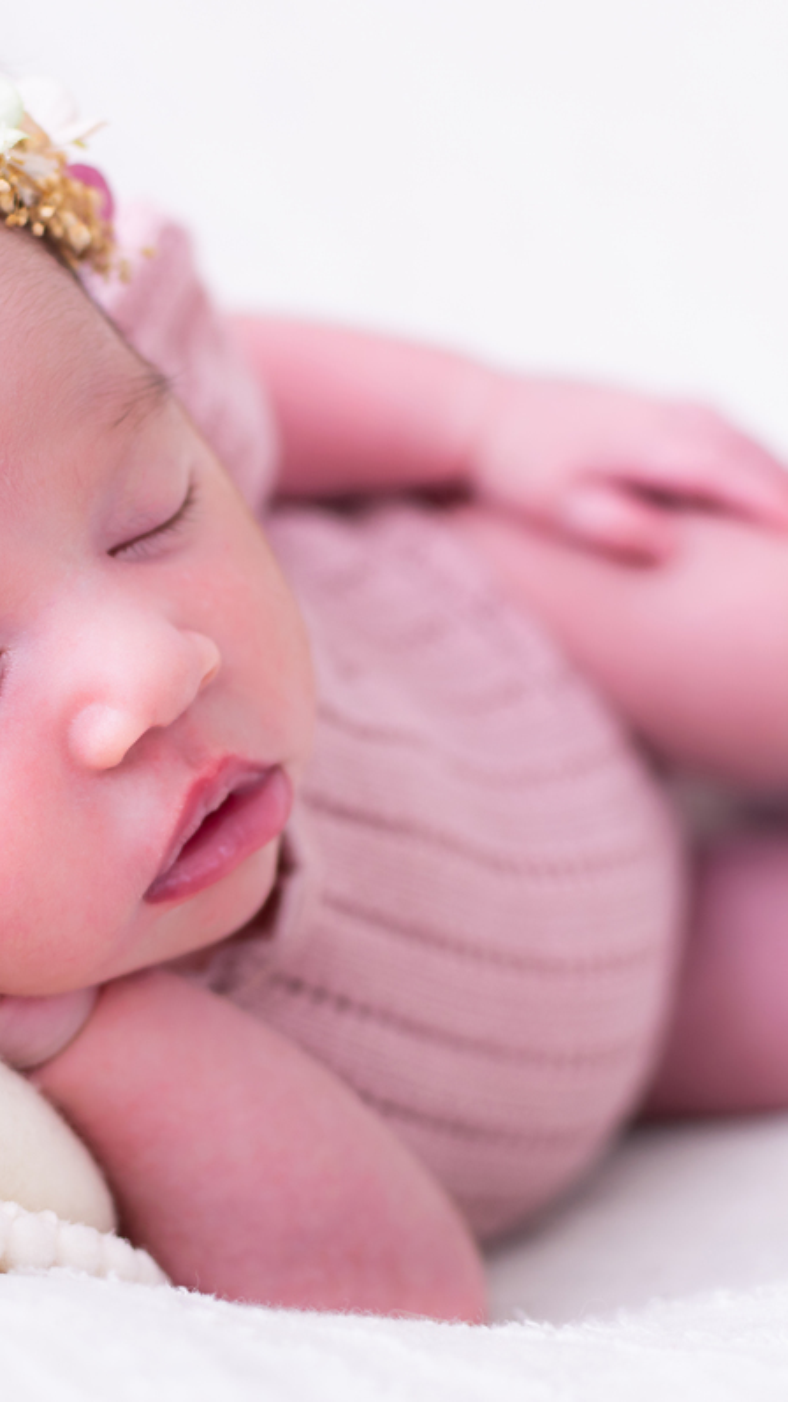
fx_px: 3077
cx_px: 290
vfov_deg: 25.7
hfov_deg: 14.6
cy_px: 702
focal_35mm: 83
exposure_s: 1/125
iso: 100
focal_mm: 35
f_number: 2.8
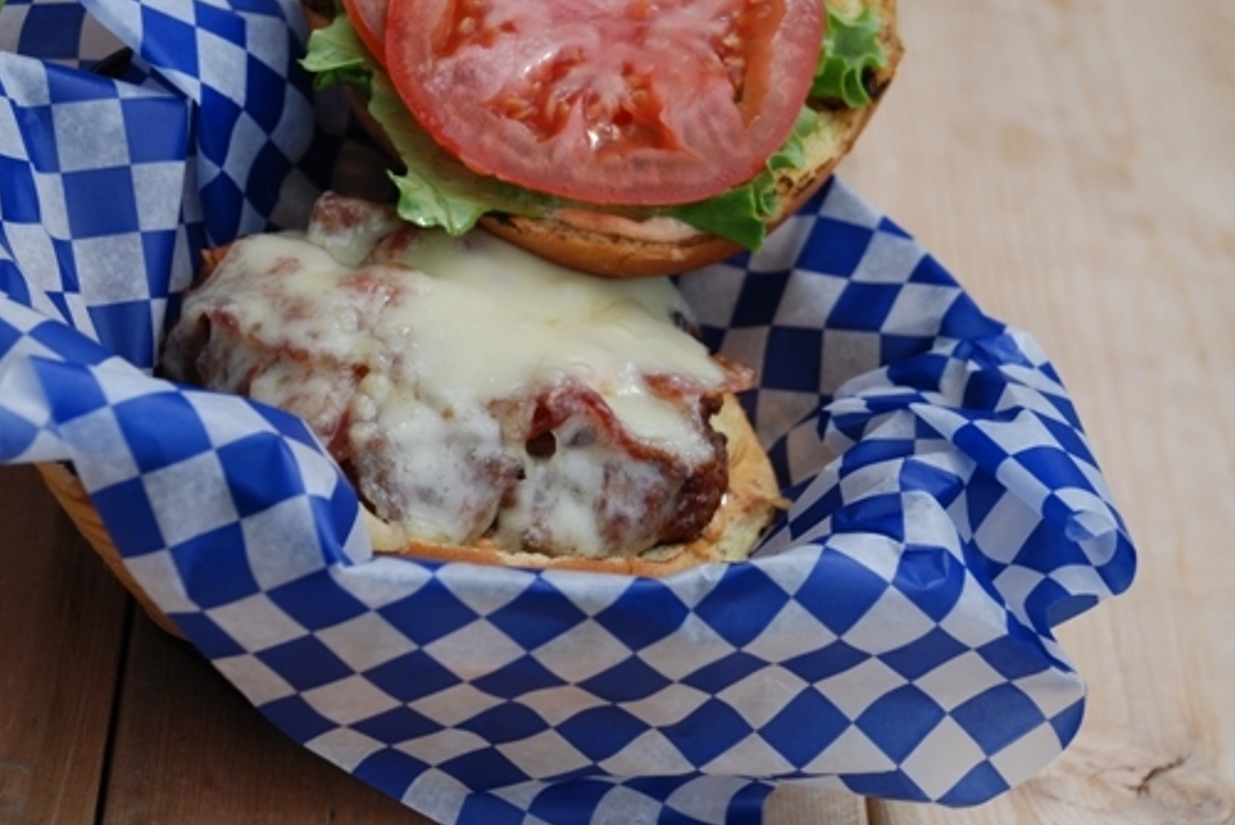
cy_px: 331
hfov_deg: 17.2
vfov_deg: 11.5
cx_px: 558
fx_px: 4085
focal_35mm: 119
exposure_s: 1/500
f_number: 5.6
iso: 160
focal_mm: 62
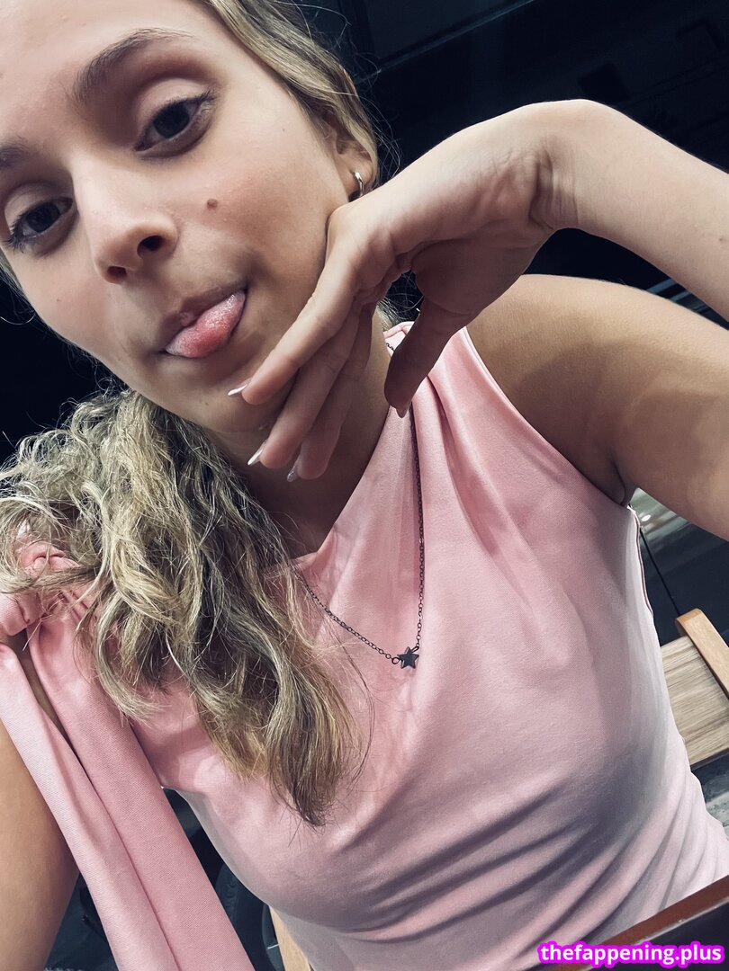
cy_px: 486
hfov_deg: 46.8
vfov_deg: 60.0
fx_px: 842
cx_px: 364
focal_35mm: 30
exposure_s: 1/60
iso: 250
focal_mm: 2.71
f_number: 2.2
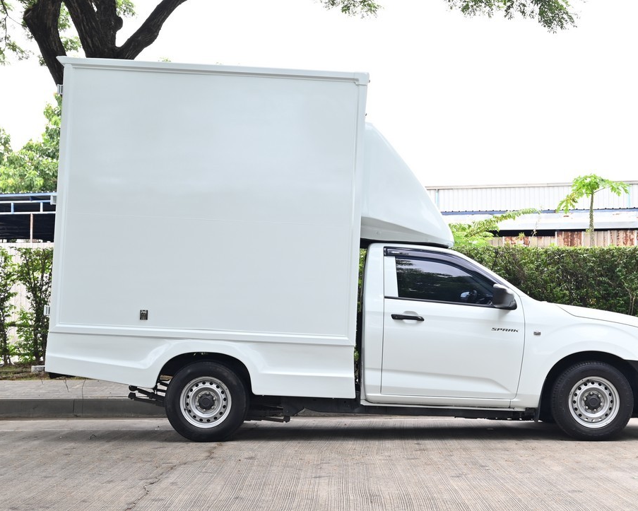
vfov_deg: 27.2
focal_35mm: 56
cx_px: 353
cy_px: 258
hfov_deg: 33.5
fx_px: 1058
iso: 200
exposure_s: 1/125
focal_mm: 33
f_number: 6.7
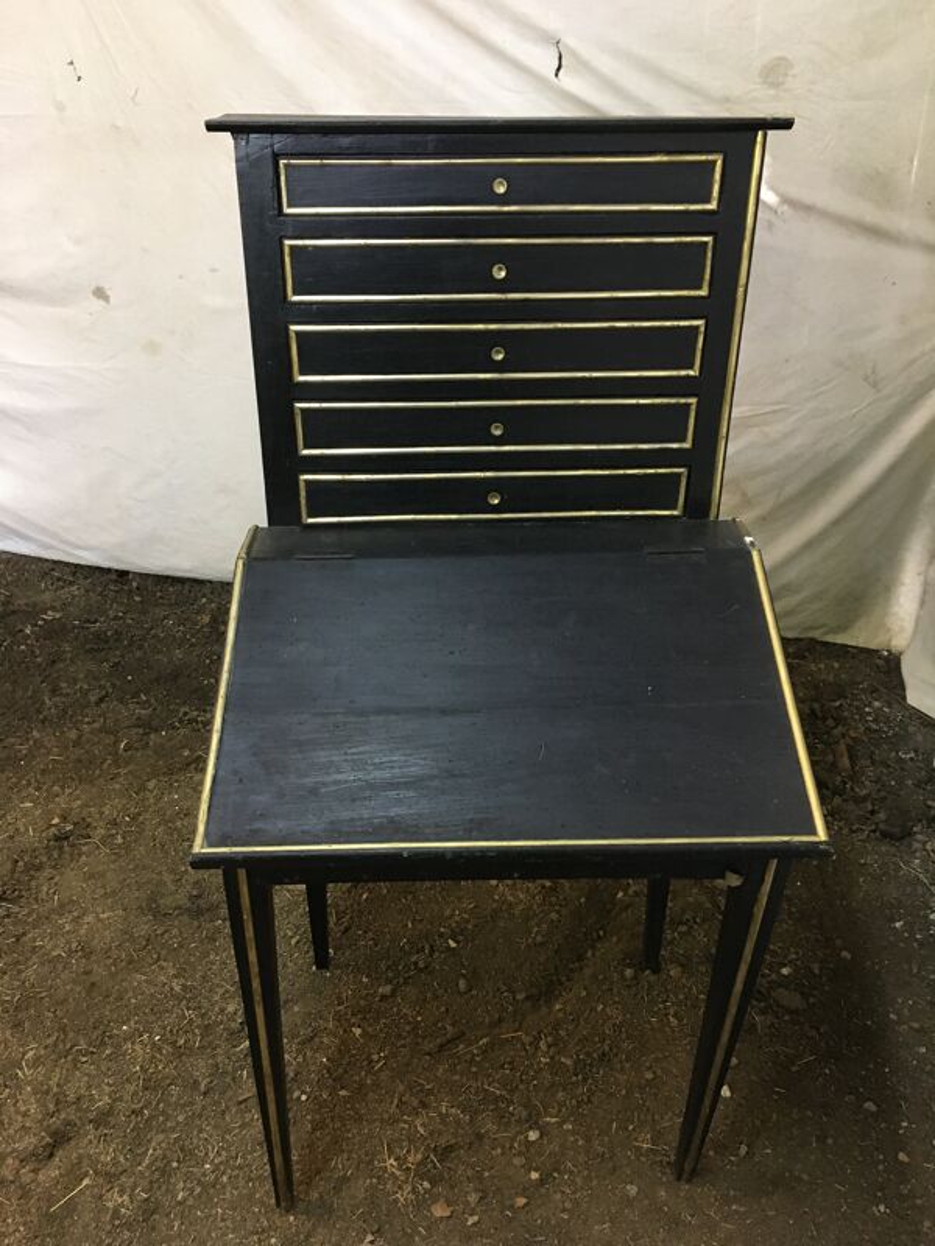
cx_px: 468
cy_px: 623
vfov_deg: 61.7
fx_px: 1044
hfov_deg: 48.2
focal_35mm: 29
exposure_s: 1/25
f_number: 2.2
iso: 200
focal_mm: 4.15
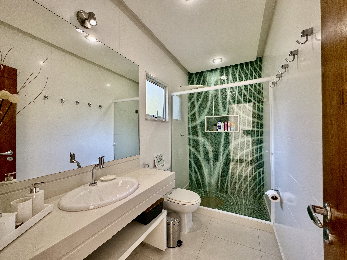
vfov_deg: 85.7
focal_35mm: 14
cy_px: 130
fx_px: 140
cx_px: 174
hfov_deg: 102.1
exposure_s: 1/120
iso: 160
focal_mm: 2.22
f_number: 2.2
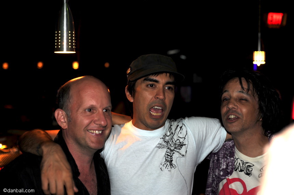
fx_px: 408
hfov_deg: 39.6
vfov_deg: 27.0
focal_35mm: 50
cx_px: 147
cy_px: 98
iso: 200
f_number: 3.5
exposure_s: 1/30
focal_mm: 50
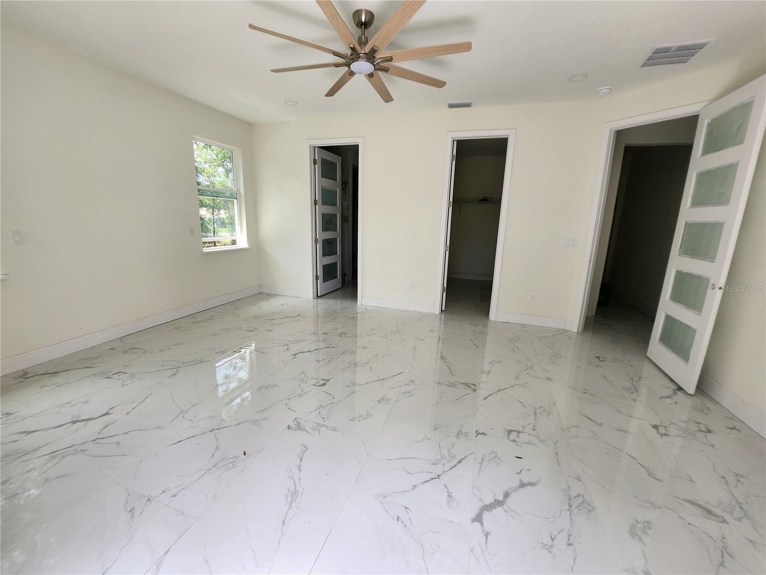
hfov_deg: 106.2
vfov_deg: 89.9
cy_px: 288
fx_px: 288
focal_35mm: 13
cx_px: 383
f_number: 2.2
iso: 32
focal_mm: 1.7
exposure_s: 1/134
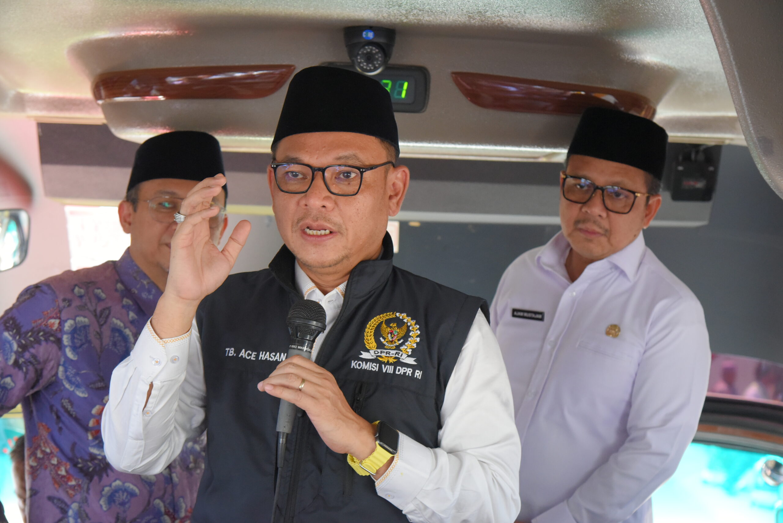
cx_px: 392
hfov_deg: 30.9
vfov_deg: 20.9
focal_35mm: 65
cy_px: 262
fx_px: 1414
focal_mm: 65
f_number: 5.6
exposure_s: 1/125
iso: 5000
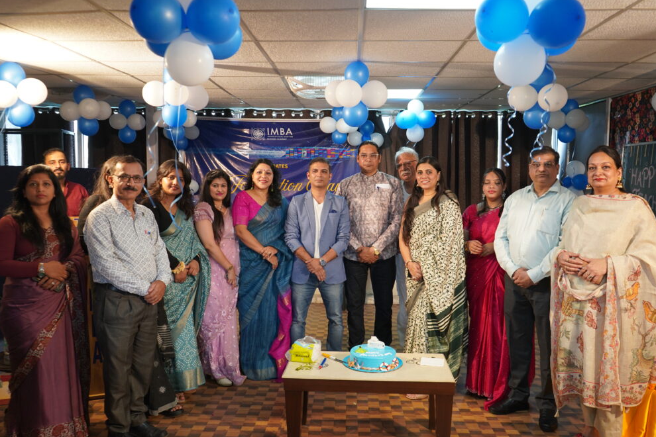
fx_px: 547
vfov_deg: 43.6
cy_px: 214
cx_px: 334
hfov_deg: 61.9
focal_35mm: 30
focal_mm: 29
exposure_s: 1/160
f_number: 4
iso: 1250
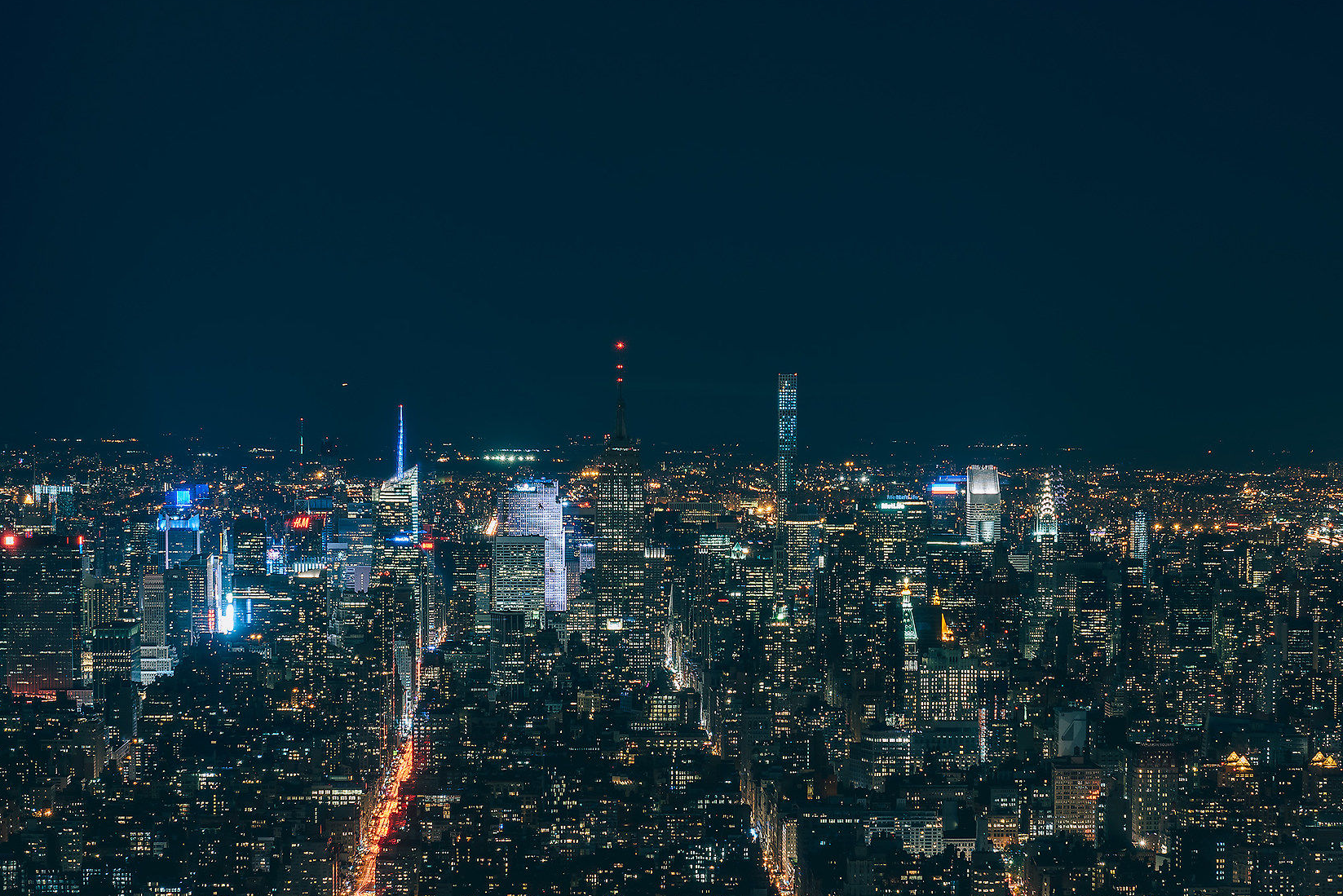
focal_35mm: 102
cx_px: 746
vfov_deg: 13.4
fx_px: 3806
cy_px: 627
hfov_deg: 20.0
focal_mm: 70
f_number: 8
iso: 64
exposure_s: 25
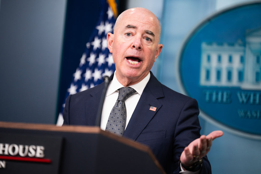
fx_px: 1305
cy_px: 87
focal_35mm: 180
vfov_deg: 7.6
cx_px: 130
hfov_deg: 11.4
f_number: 2.8
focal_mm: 180
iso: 2000
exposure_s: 1/500
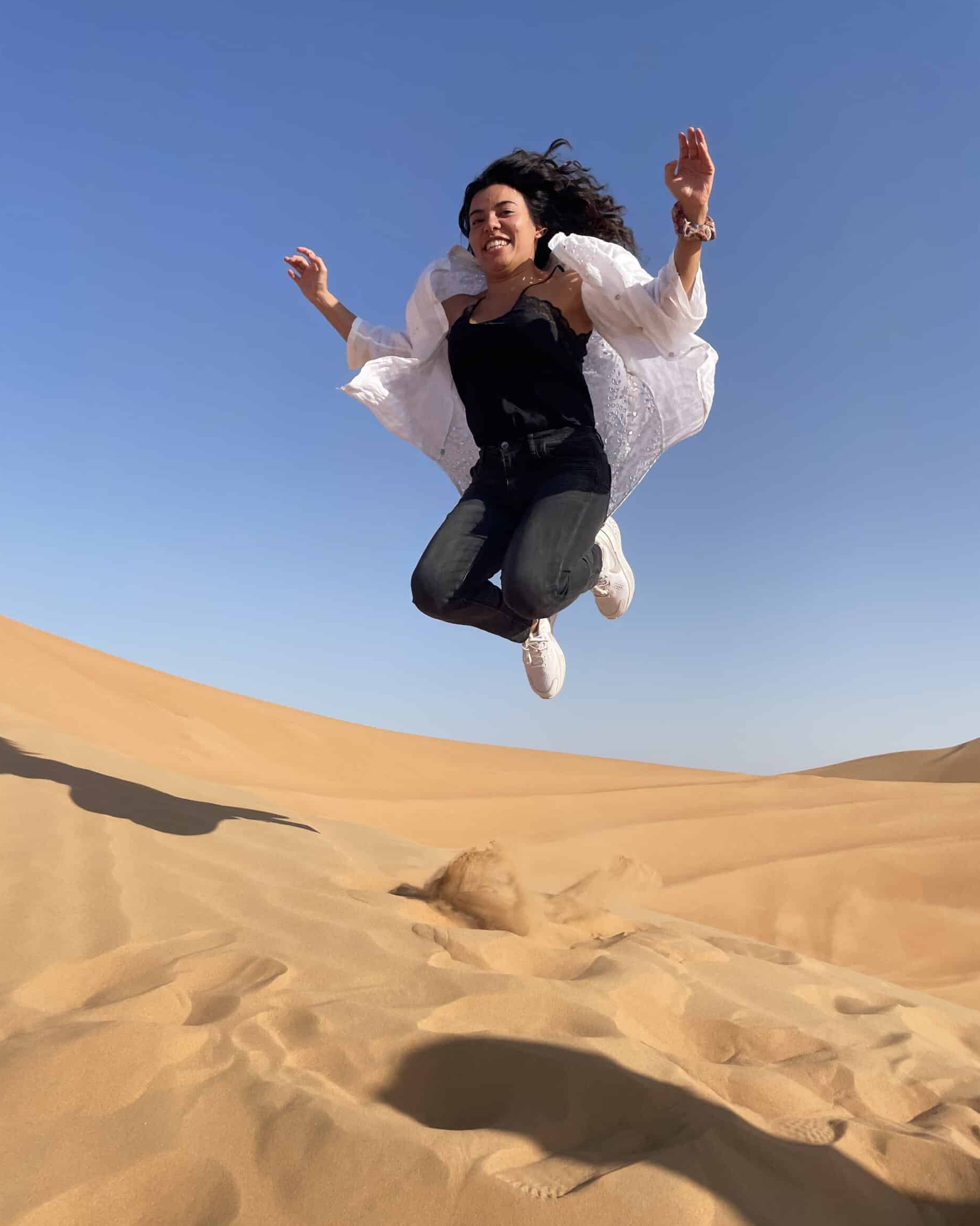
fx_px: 1015
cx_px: 475
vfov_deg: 62.2
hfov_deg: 51.5
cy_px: 602
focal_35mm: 28
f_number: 1.6
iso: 32
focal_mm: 4.2
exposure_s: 1/4132
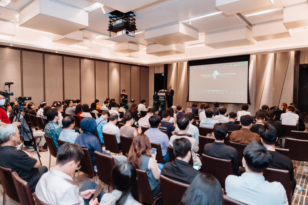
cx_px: 154
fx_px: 205
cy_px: 102
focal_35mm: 24
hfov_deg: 73.7
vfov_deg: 53.1
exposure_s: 1/160
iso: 4000
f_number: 2.8
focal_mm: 24
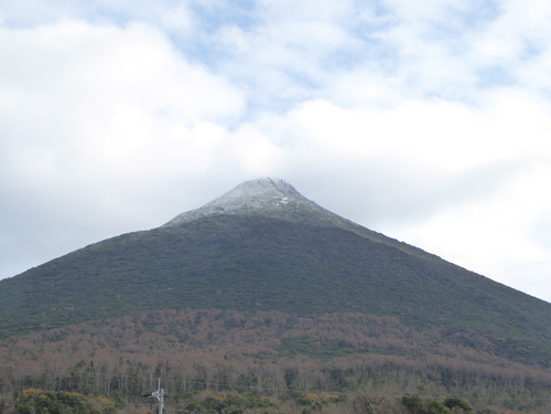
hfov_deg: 38.2
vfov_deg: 29.1
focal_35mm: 50
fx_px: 796
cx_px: 276
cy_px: 207
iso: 160
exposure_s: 1/400
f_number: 4.1
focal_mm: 9
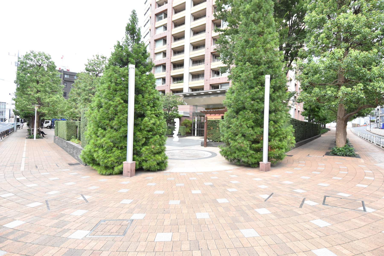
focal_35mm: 18
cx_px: 192
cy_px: 128
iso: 1600
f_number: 4.5
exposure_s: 1/800
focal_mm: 12
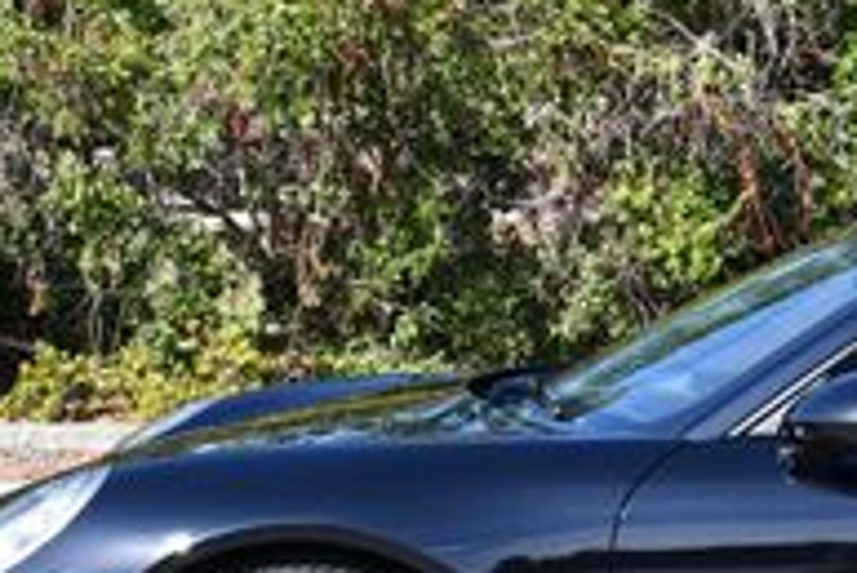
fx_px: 4574
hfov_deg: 10.5
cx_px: 1097
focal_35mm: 192
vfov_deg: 7.2
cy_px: 231
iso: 180
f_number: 8
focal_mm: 29
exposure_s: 1/250
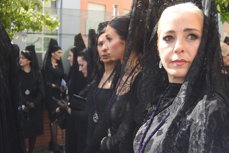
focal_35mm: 41
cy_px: 64
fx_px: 261
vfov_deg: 32.6
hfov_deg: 47.3
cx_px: 127
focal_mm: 29
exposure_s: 1/125
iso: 100
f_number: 5.6
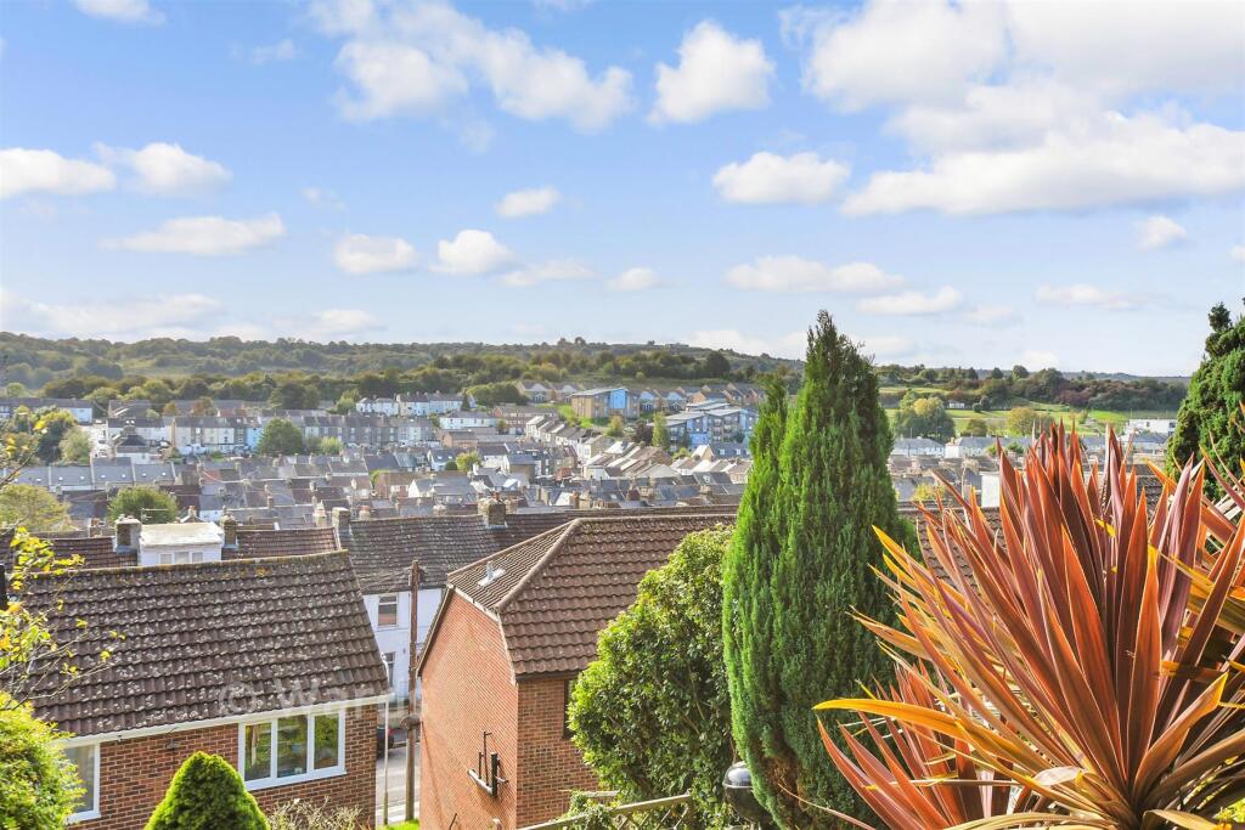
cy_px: 415
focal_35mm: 30
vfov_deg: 43.6
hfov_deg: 61.9
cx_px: 622
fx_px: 1038
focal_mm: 20
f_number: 8
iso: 200
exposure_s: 1/200
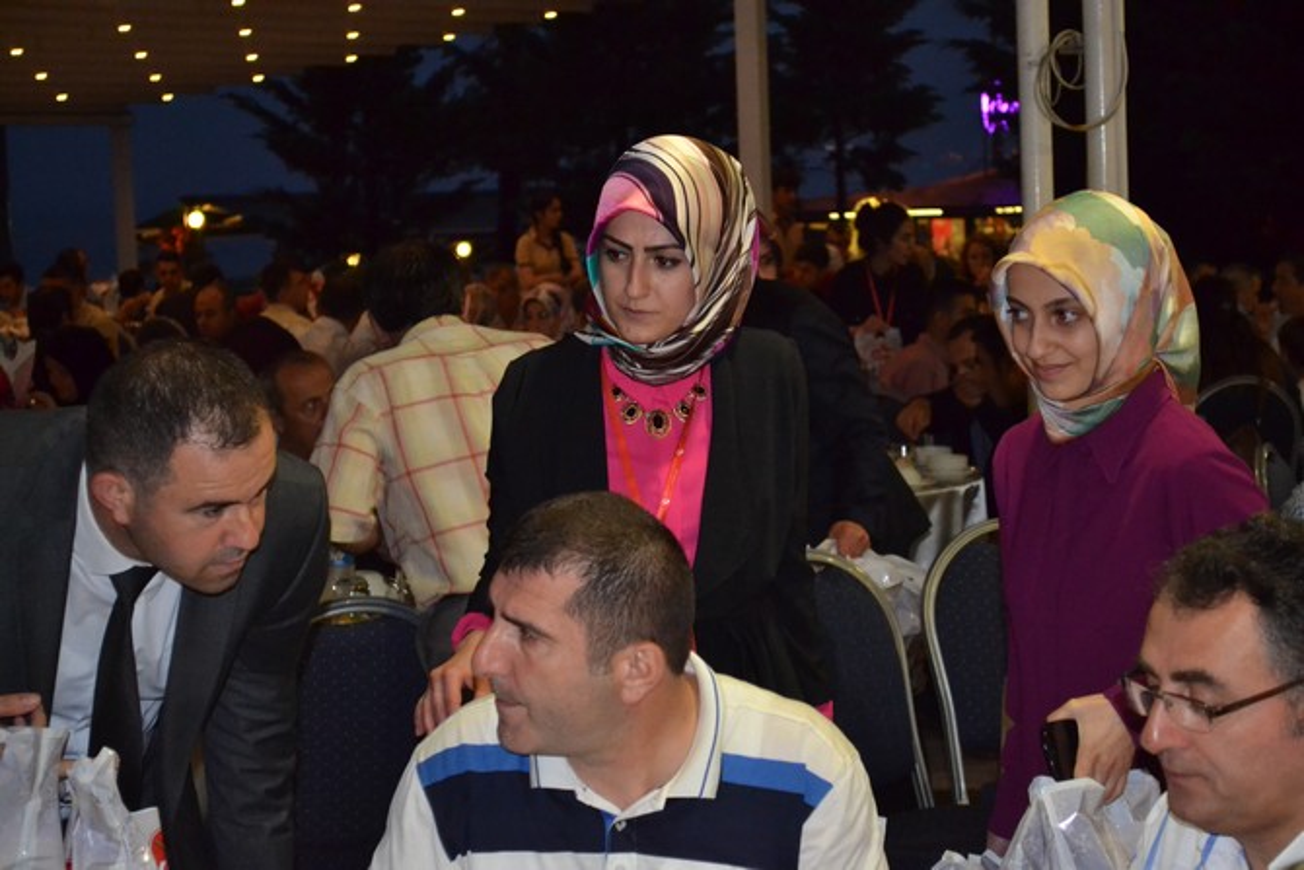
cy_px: 435
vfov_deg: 16.6
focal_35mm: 82
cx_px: 652
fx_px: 2989
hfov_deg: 24.6
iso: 3200
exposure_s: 1/60
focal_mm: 55
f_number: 5.6
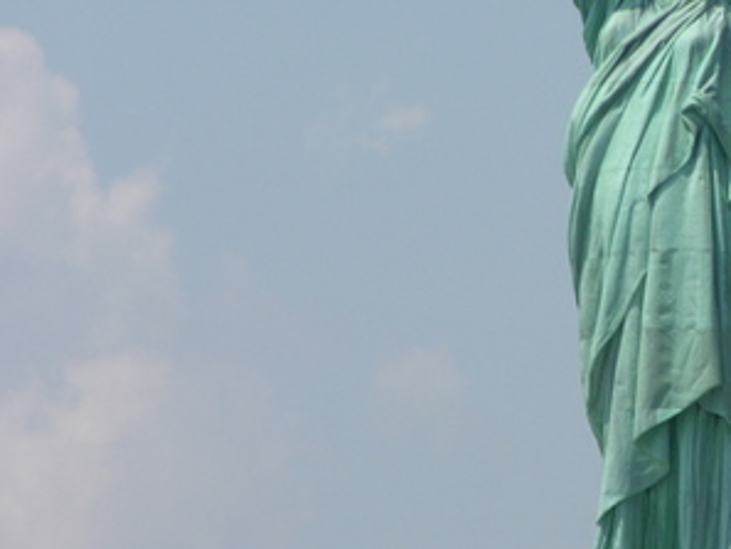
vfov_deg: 2.5
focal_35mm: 603
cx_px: 773
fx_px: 12739
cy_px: 153
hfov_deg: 3.3
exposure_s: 1/350
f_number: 5.9
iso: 50
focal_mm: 71.2
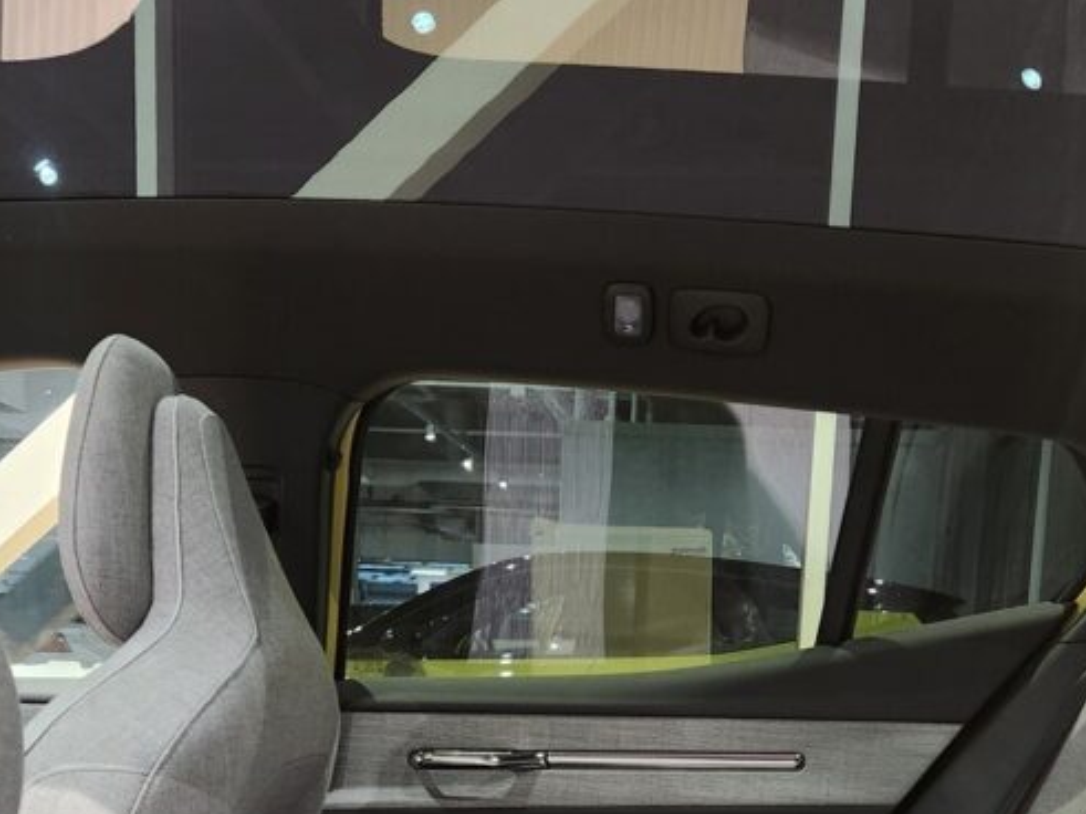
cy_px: 845
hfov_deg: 39.6
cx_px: 599
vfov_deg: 28.1
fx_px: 1506
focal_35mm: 48
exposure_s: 1/25
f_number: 1.8
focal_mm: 5.4
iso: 640
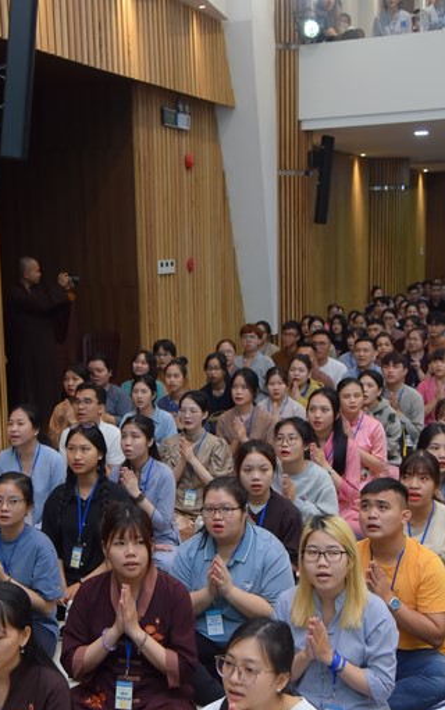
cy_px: 418
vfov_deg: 35.6
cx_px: 191
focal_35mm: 57
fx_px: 1104
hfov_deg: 22.8
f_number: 5
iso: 1250
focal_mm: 44
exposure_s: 1/125
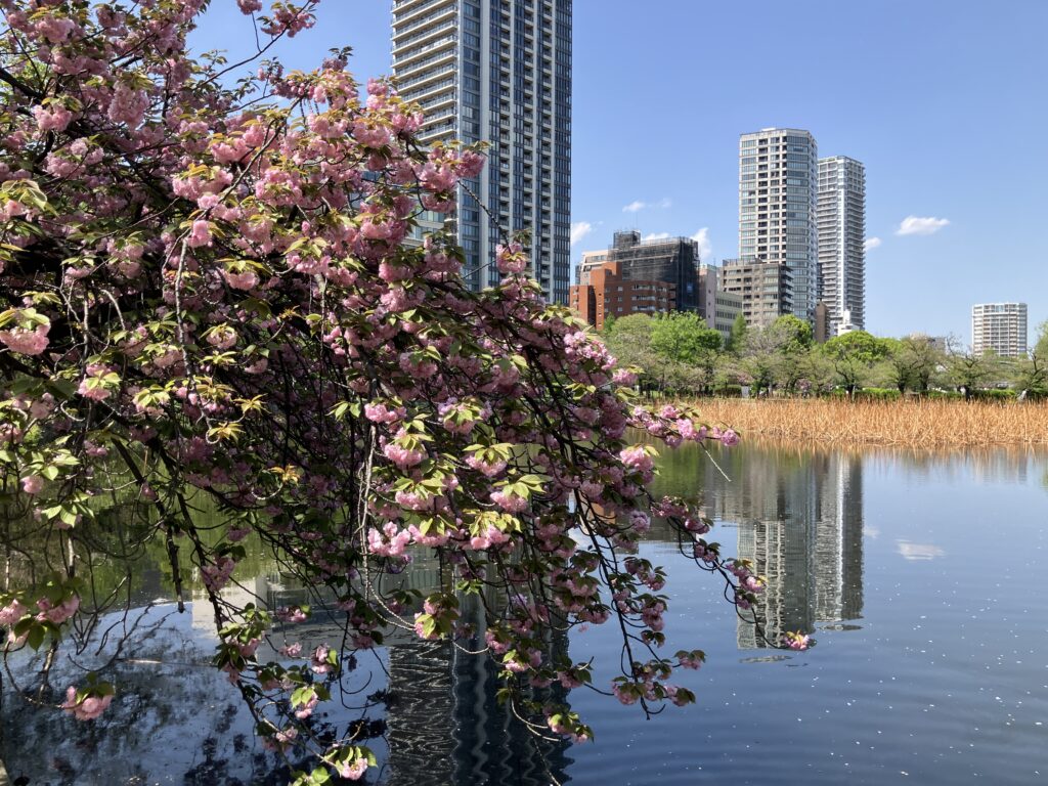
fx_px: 848
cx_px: 524
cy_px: 393
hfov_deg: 63.4
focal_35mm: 28
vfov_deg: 49.7
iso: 32
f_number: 1.8
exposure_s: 1/972
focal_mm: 3.99
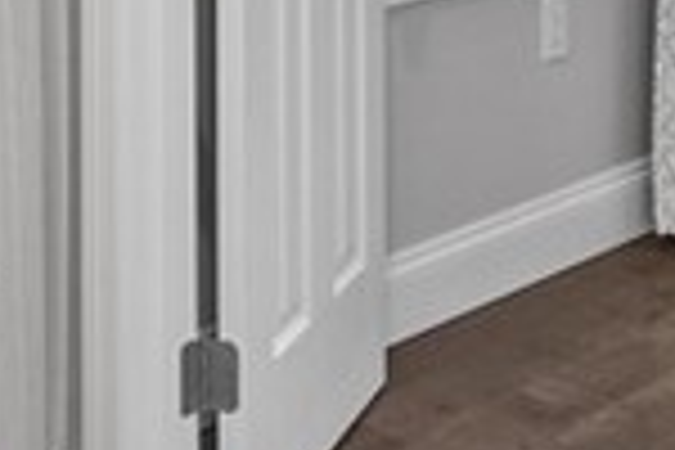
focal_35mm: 101
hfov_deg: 20.0
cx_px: 146
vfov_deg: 12.3
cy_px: -378
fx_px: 1894
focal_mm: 14
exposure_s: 1/5
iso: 400
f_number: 8
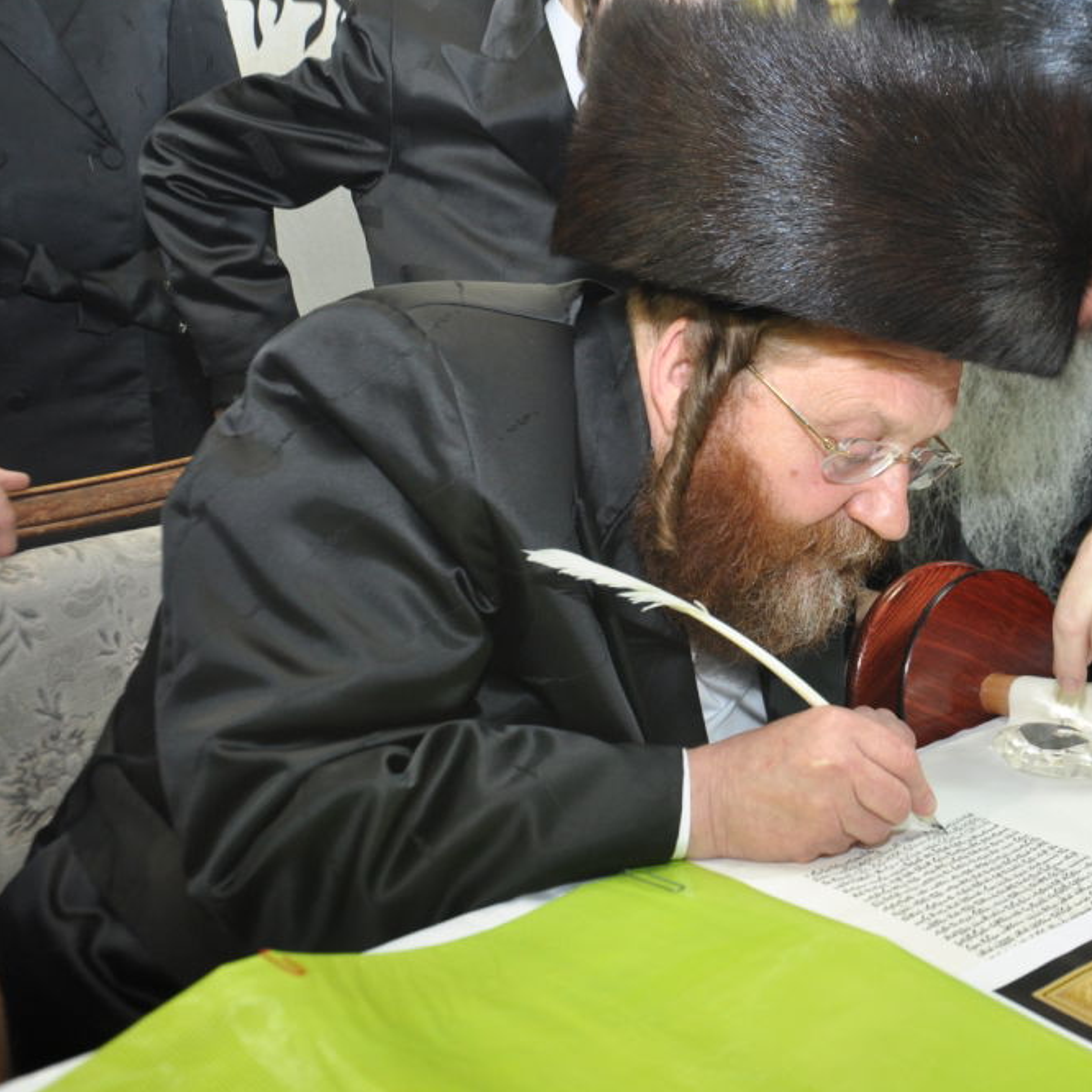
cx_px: 808
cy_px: 549
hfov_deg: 35.3
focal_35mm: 47
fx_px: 1677
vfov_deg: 36.1
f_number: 5.6
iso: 400
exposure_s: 1/80
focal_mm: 24
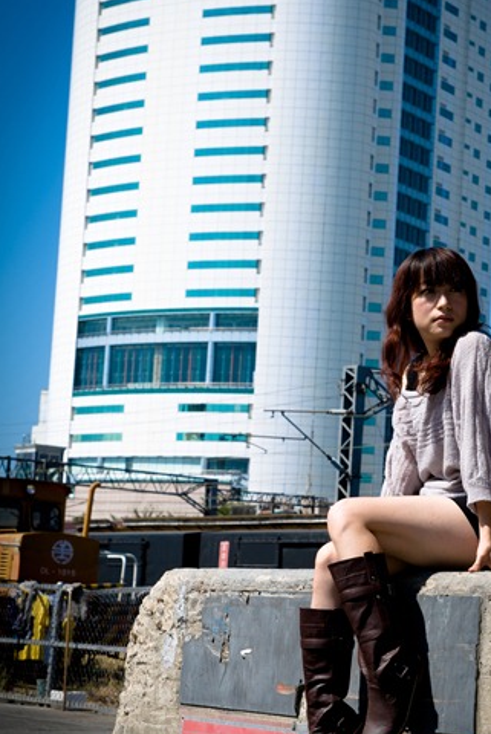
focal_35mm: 100
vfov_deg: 20.4
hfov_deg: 13.7
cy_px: 358
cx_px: 317
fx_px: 2041
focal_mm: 50
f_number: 6.3
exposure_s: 1/250
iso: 100
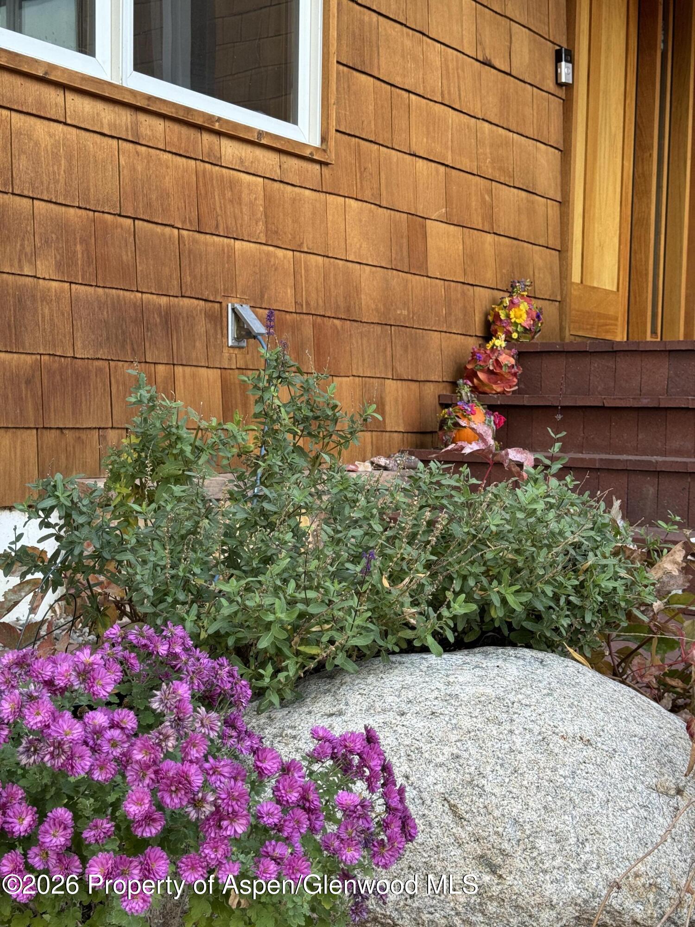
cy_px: 464
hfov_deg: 30.3
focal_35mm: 48
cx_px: 348
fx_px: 1285
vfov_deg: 39.7
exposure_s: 1/126
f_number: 1.78
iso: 80
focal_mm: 6.76
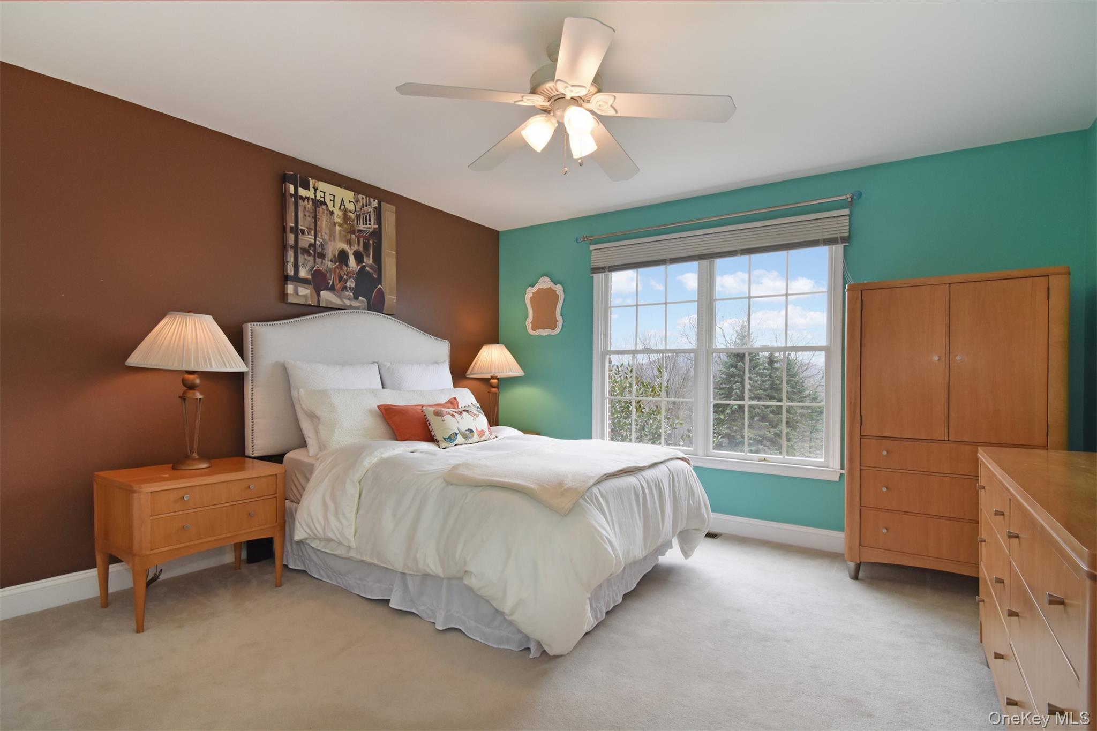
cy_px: 366
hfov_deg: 95.0
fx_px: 503
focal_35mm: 16
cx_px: 548
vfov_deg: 72.0
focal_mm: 11
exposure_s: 1/125
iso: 640
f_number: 11
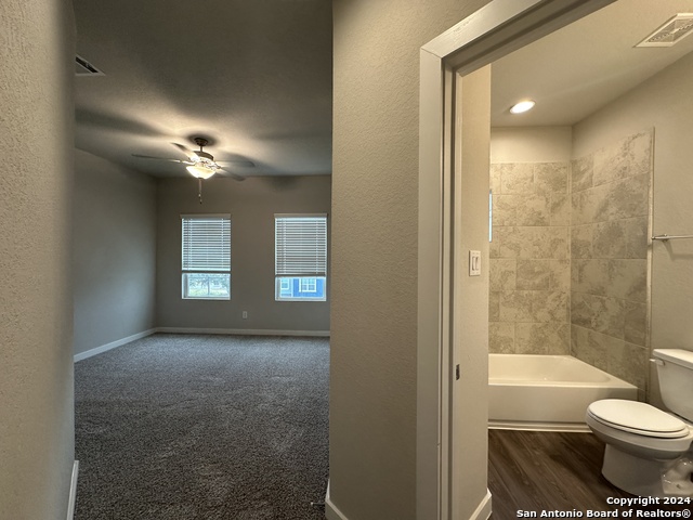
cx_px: 346
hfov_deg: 102.1
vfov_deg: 85.7
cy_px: 260
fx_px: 280
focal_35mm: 14
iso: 160
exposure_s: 1/60
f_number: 2.2
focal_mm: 2.22
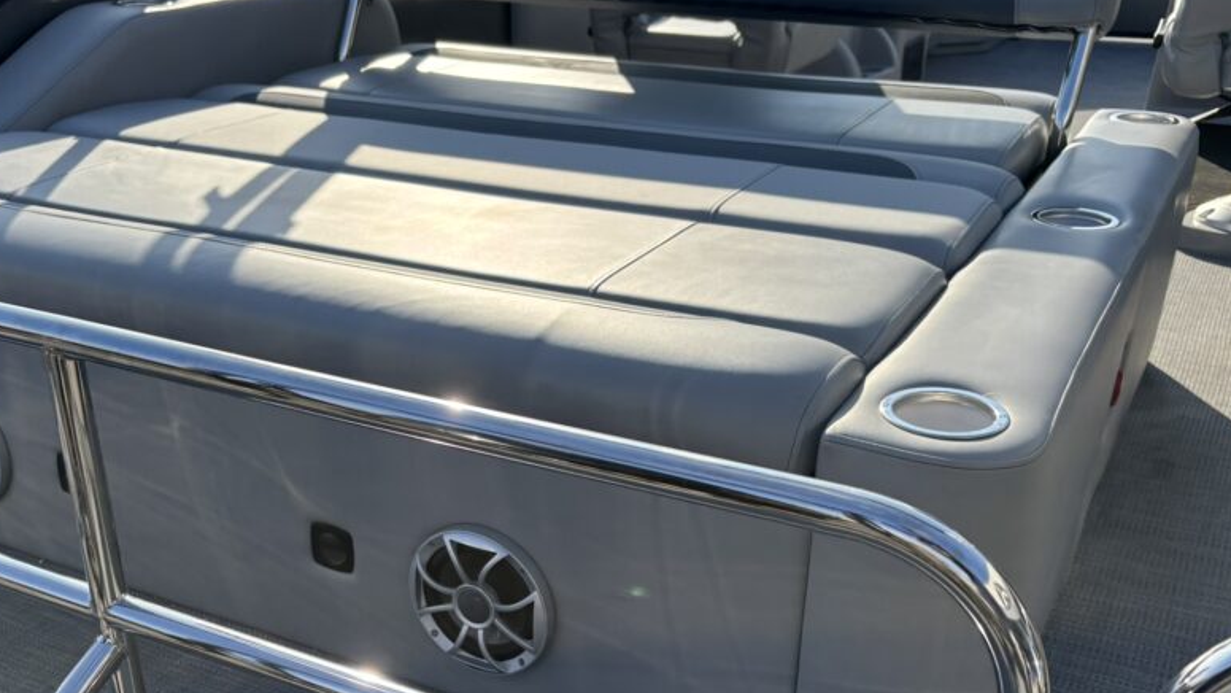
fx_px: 1273
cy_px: 494
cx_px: 544
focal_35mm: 39
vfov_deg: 30.1
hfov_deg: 51.5
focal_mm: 5.96
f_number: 1.6
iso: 50
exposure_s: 1/2062
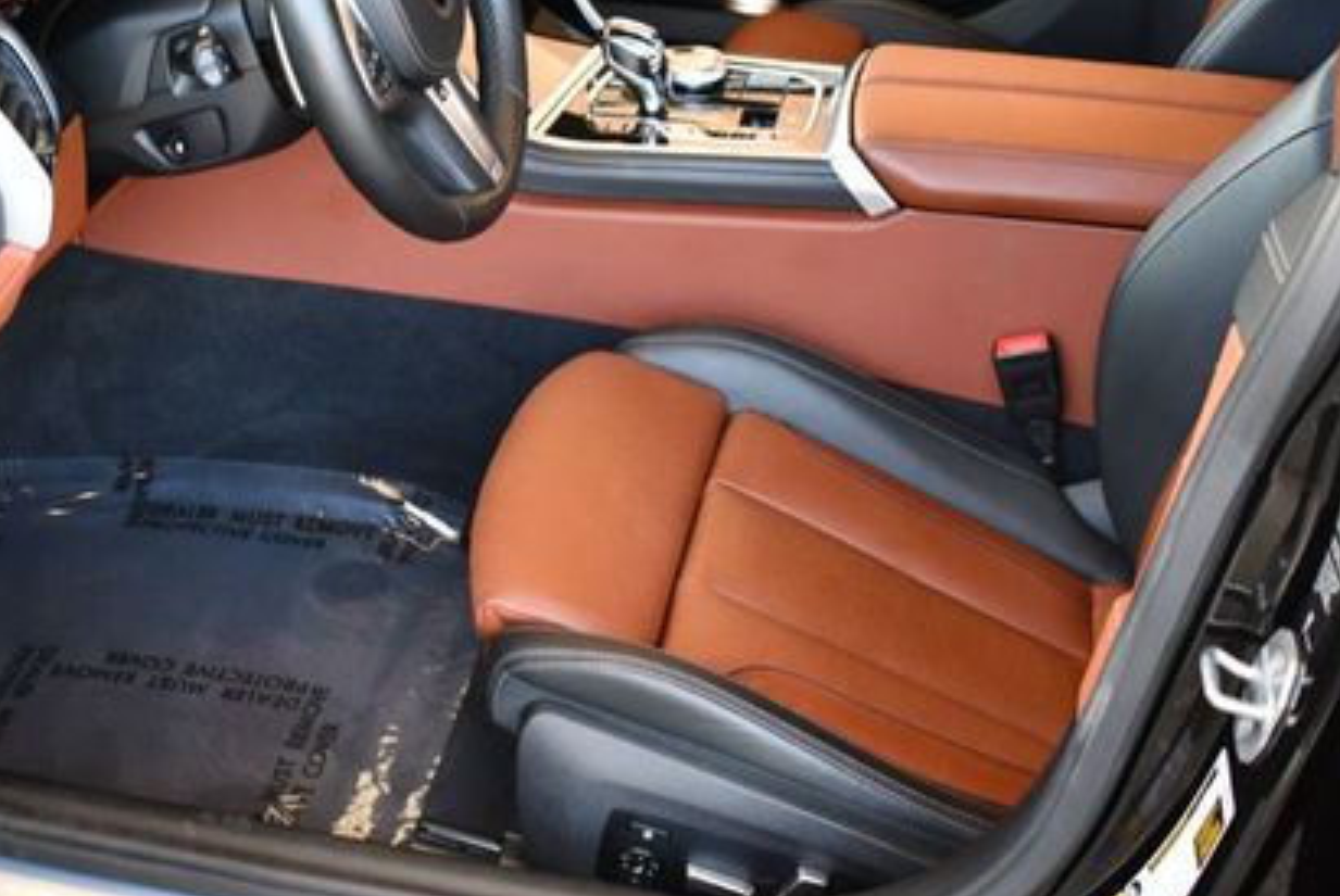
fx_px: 2087
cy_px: 249
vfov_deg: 24.0
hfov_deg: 35.4
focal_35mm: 56
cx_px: 509
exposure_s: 1/160
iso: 800
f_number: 3.5
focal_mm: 18
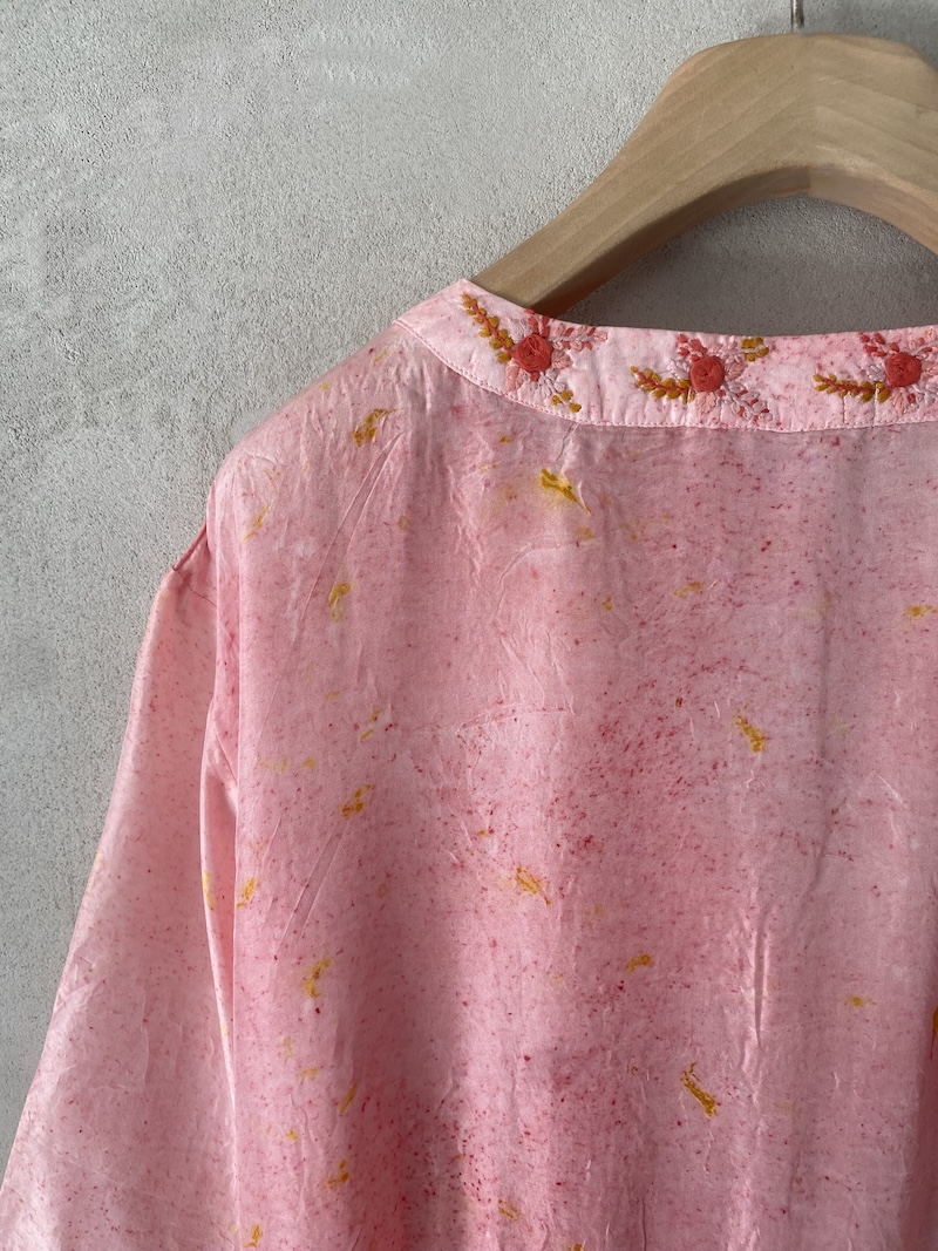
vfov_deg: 67.3
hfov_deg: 53.1
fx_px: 940
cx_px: 469
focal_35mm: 26
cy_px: 626
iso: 100
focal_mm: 4.25
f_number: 1.8
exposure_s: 1/121
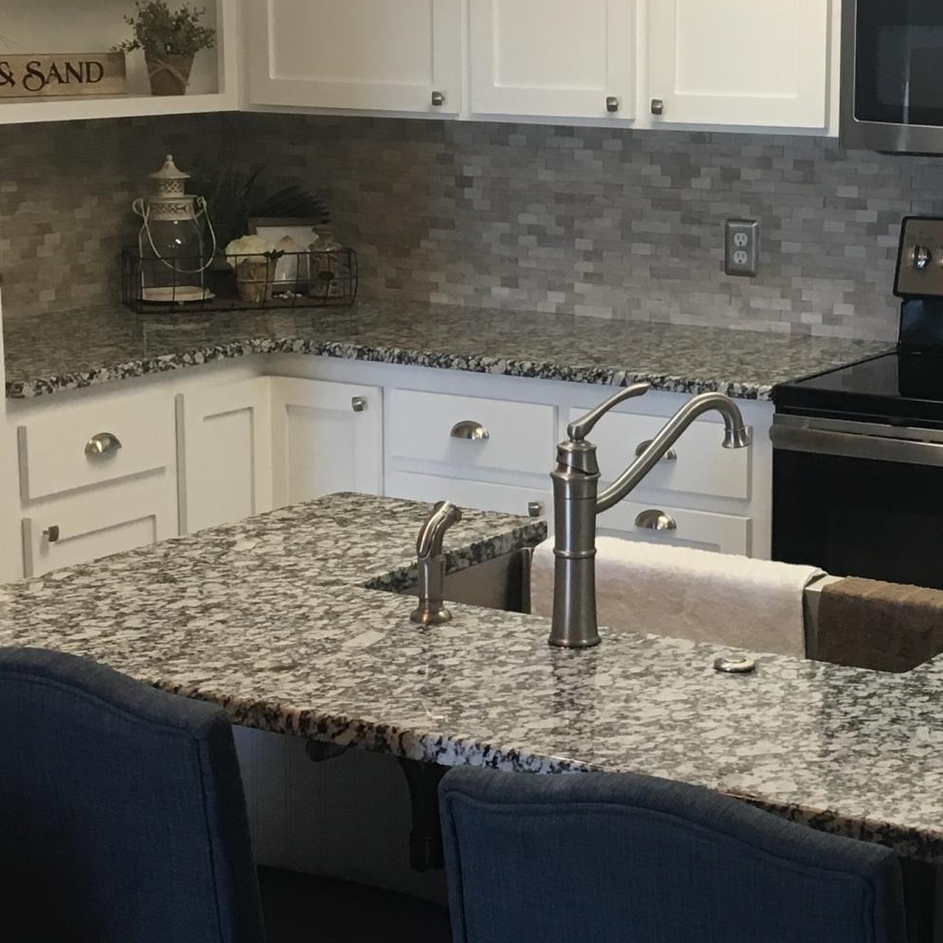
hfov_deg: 22.0
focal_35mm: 78
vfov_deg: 22.2
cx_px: 690
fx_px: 2404
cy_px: 461
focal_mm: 4.15
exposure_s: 1/30
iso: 32
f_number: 2.2
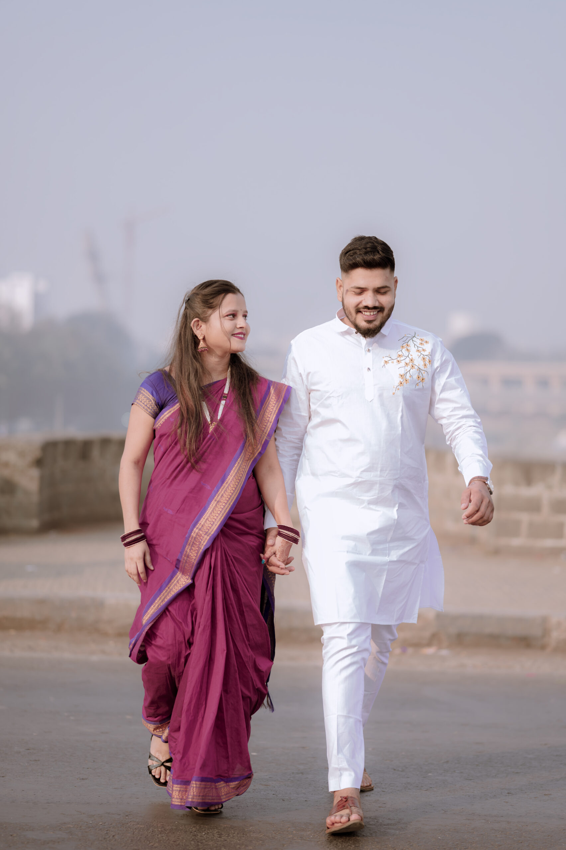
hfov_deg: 16.0
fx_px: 2007
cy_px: 425
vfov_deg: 23.9
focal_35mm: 85
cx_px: 283
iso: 100
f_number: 1.8
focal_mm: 85
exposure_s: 1/800
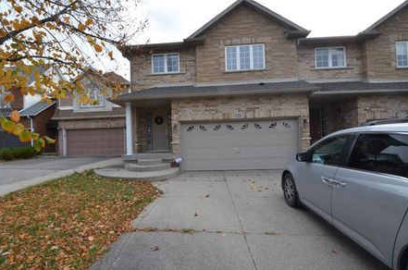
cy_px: 137
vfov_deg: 70.2
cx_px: 190
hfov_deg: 93.2
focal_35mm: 17
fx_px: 192
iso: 320
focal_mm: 10
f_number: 9
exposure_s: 1/320
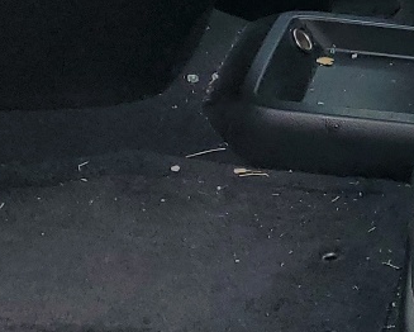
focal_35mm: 124
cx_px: 649
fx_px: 1520
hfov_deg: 14.3
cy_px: -226
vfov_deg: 11.7
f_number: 1.5
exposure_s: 1/556
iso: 50
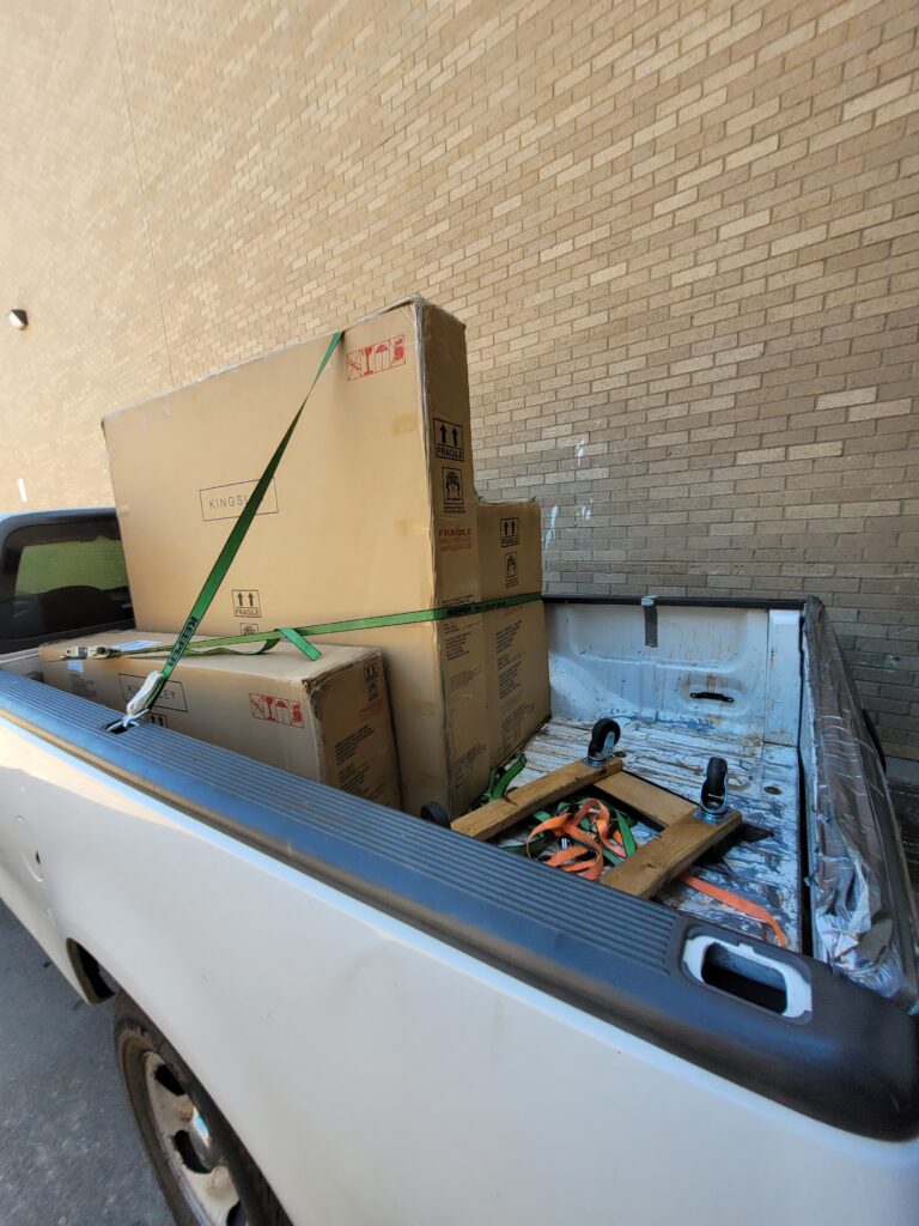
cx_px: 460
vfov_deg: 106.2
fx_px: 460
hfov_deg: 89.9
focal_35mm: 13
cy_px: 613
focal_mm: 1.74
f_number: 2.2
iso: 40
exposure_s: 1/171
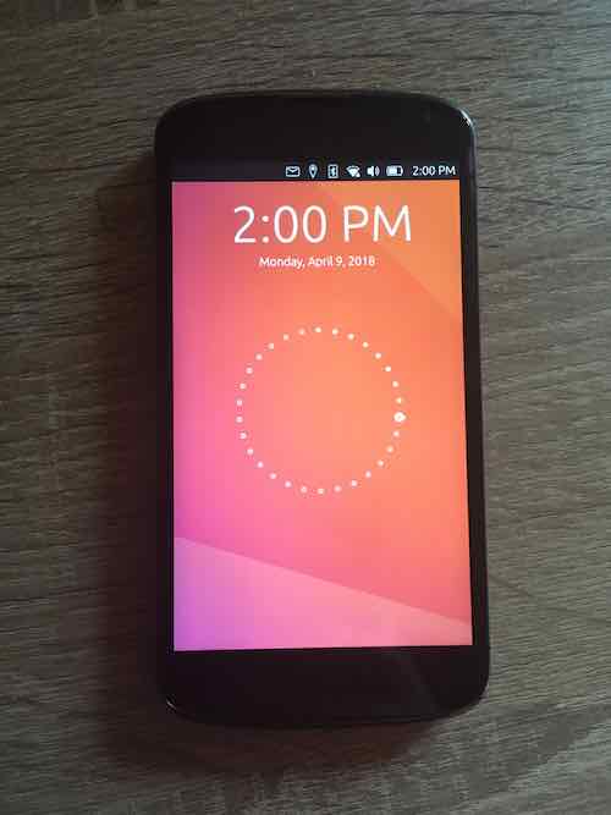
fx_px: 683
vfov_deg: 61.7
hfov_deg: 48.2
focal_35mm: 29
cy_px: 408
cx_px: 306
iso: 200
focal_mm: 4.15
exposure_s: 1/25
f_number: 2.2
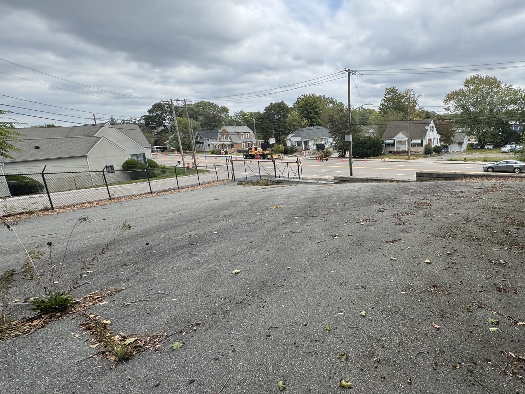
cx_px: 351
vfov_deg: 68.7
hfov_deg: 81.7
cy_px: 190
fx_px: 288
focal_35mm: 19
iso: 40
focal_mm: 2.22
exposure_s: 1/646
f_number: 2.2
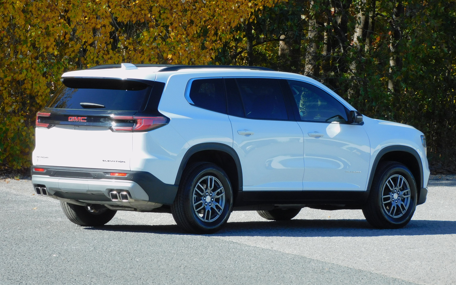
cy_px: 138
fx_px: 2908
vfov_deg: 5.6
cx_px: 228
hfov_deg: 9.0
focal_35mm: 234
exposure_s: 1/250
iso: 125
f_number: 5.3
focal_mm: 39.4
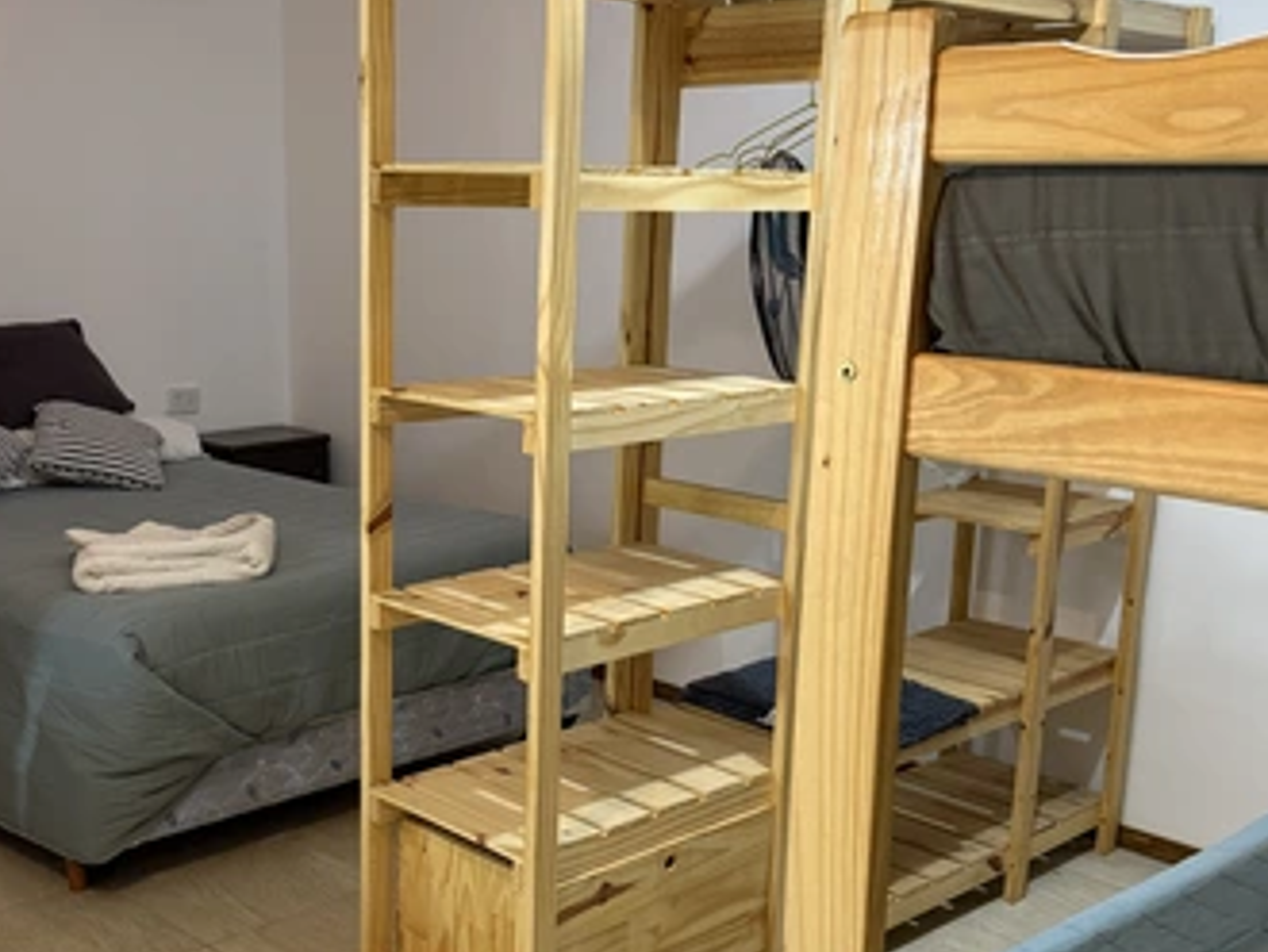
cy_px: 564
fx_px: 1173
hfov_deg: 56.2
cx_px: 484
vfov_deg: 44.0
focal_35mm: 32
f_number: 1.78
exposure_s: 1/50
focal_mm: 6.76
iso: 400
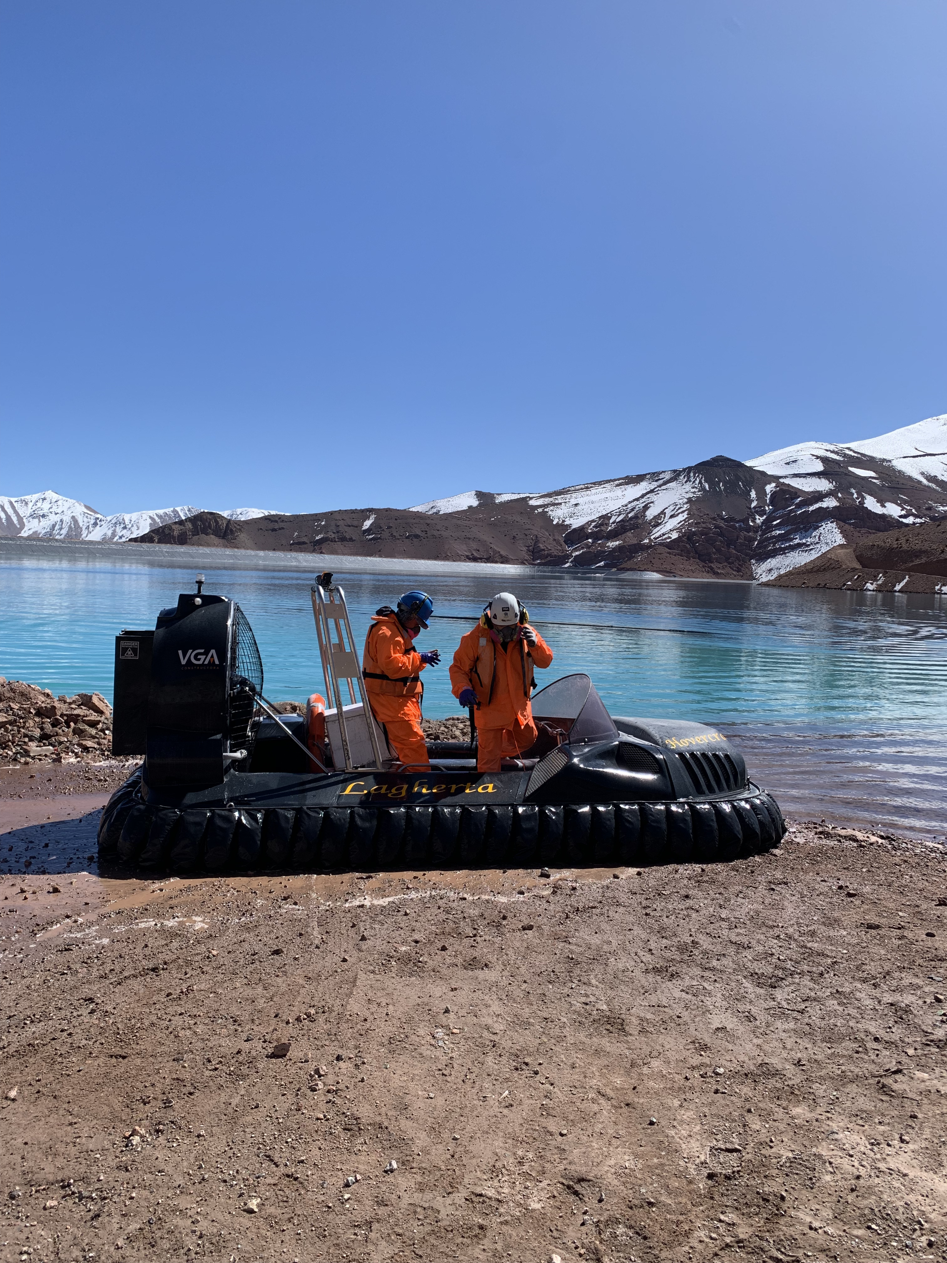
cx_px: 474
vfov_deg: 67.3
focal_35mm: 26
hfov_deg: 53.1
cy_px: 632
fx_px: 948
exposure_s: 1/2481
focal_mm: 4.25
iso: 25
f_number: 1.8
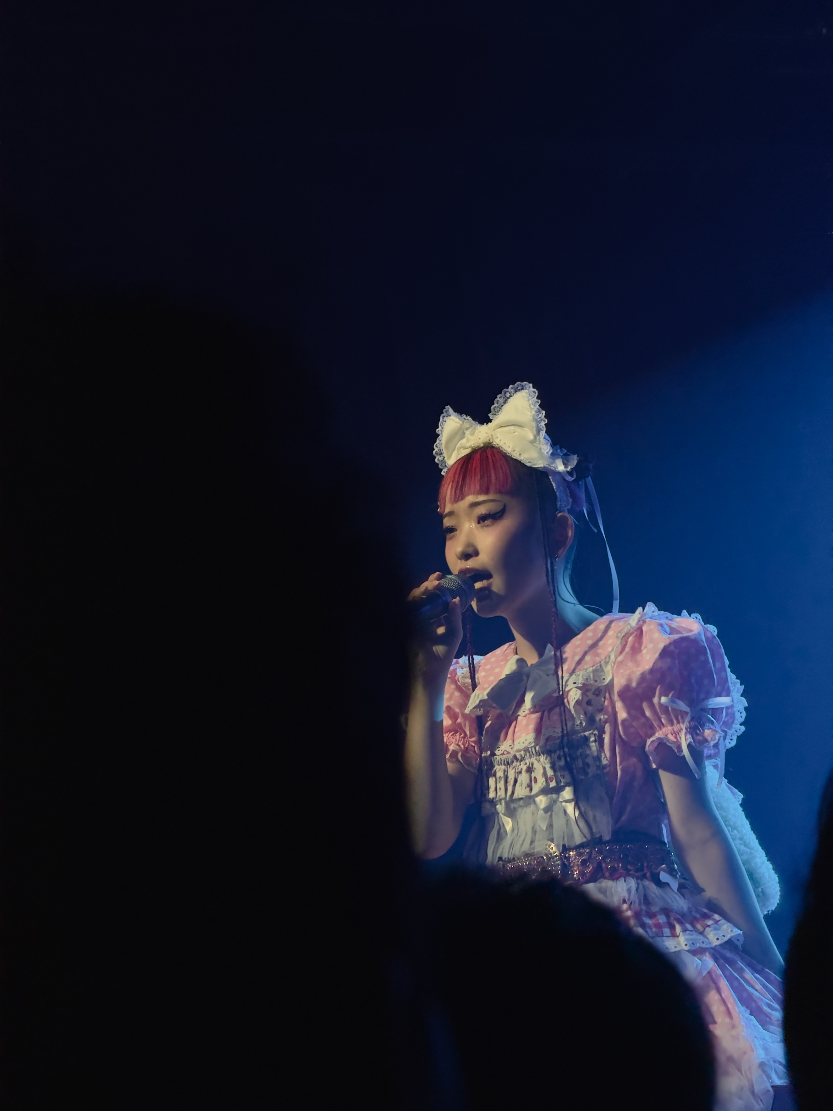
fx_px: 3850
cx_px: 416
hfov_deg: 12.3
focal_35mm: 120
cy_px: 556
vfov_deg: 16.4
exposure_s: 1/101
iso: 200
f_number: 2.8
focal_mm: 15.66
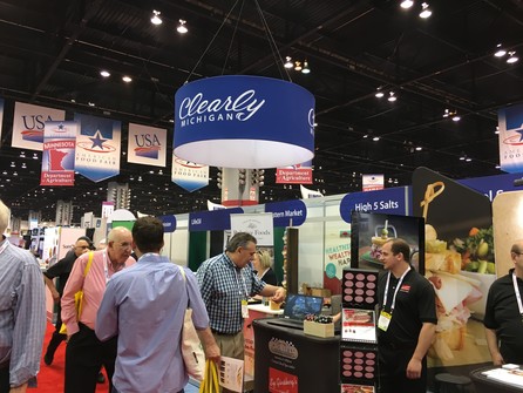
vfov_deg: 48.3
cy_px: 196
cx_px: 262
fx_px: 438
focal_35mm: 29
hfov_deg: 61.6
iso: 64
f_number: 2.2
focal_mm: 4.15
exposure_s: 1/30
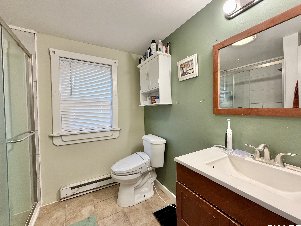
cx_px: 154
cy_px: 112
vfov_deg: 81.7
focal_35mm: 15
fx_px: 130
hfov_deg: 98.2
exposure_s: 1/120
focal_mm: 2.22
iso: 320
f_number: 2.2
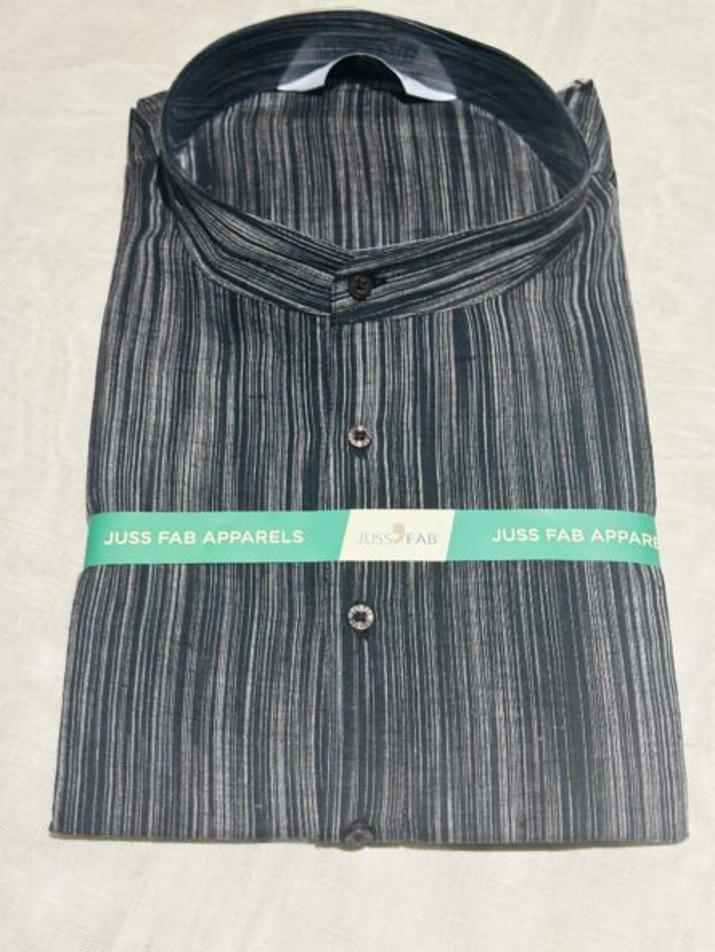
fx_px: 1321
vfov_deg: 39.6
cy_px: 476
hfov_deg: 30.3
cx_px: 358
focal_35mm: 48
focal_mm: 6.86
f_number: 1.78
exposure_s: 1/40
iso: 200
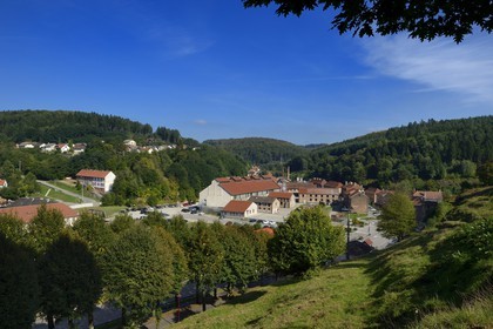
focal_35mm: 24
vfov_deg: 53.1
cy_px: 164
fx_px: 329
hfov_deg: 73.7
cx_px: 246
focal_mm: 24
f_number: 16
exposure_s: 1/200
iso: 200
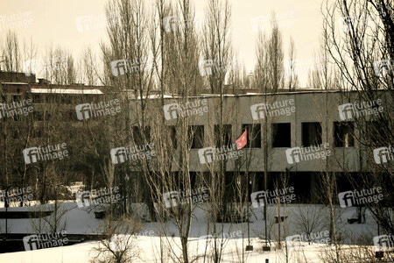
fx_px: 1724
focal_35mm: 158
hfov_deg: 13.0
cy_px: 132
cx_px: 197
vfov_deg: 8.7
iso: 3200
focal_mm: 105
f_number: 14
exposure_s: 1/4000
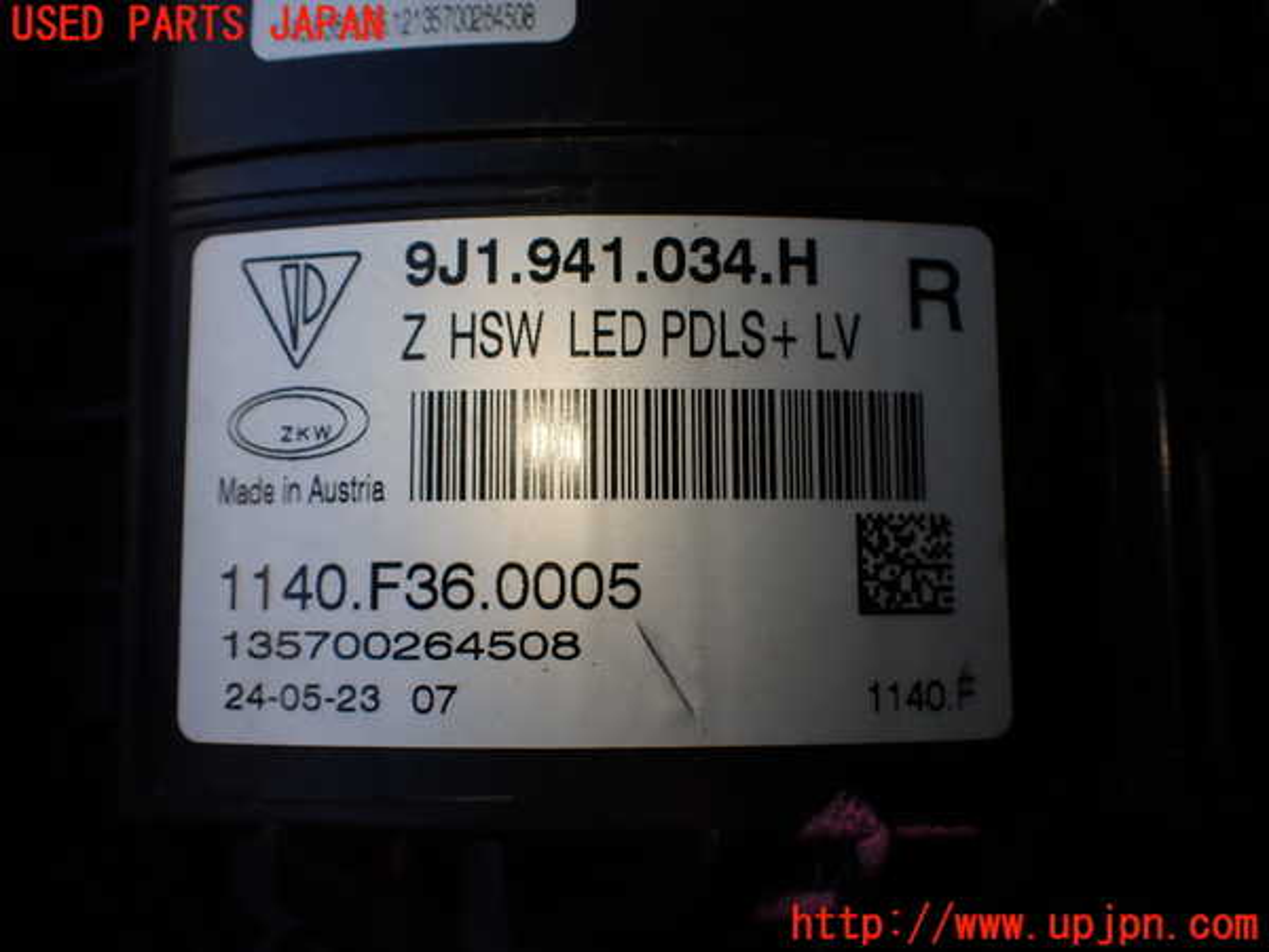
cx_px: 634
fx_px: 1100
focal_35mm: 30
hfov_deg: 60.0
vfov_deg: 46.8
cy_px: 476
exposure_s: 1/250
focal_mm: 5.4
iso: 100
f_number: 3.2
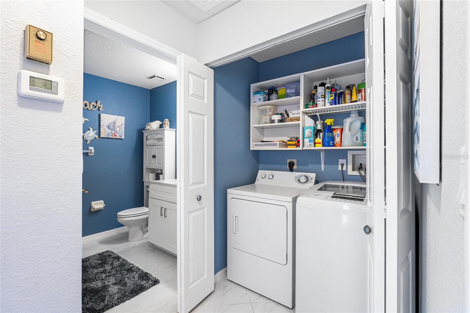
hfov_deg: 96.7
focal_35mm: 16
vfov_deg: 73.7
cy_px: 156
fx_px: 209
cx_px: 235
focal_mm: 16
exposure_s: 3.2
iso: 100
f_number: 9
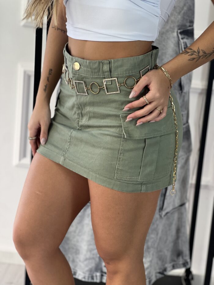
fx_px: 635
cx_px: 107
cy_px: 142
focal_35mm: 77
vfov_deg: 25.3
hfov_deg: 19.1
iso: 80
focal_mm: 9
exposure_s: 1/120
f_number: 2.8
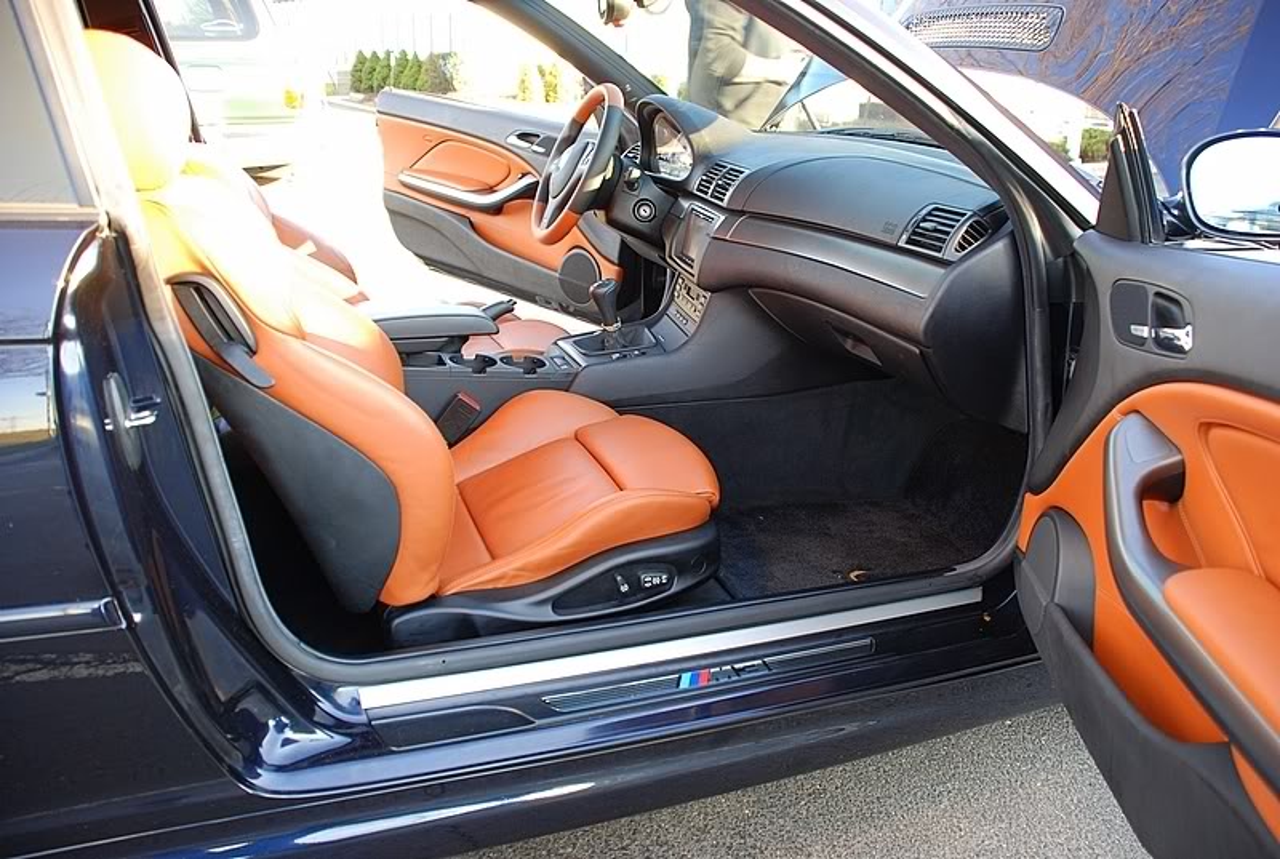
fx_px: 1069
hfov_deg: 61.8
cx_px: 640
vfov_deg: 43.8
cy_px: 430
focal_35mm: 30
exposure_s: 1/30
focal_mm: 20
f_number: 3.8
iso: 200
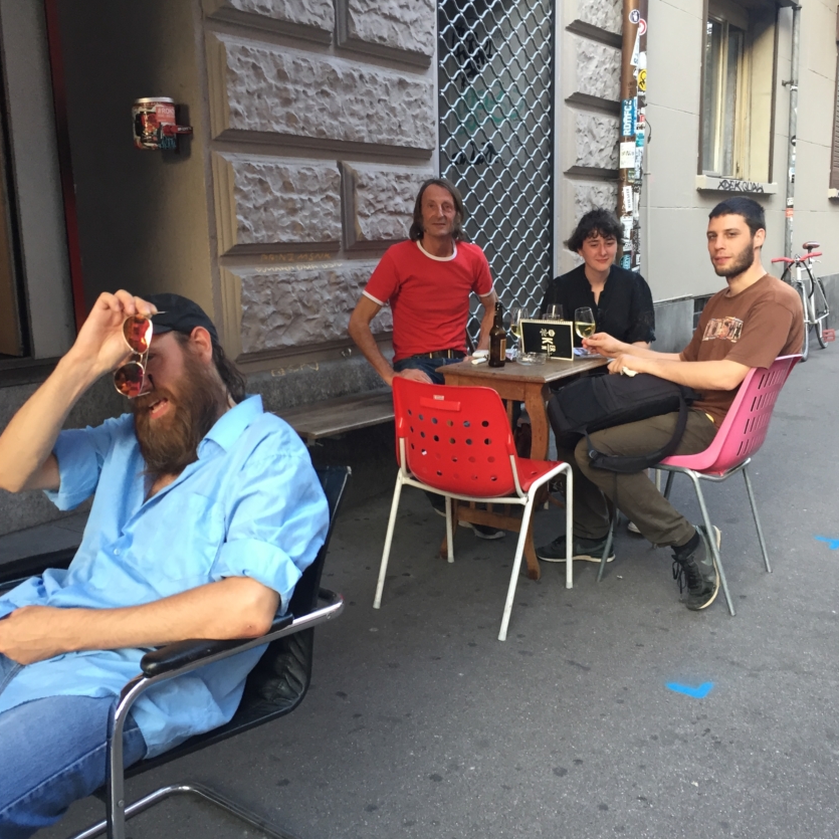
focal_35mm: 35
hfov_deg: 47.2
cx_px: 405
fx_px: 960
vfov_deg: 47.2
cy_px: 425
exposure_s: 1/33
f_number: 2.2
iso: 40
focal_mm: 4.15
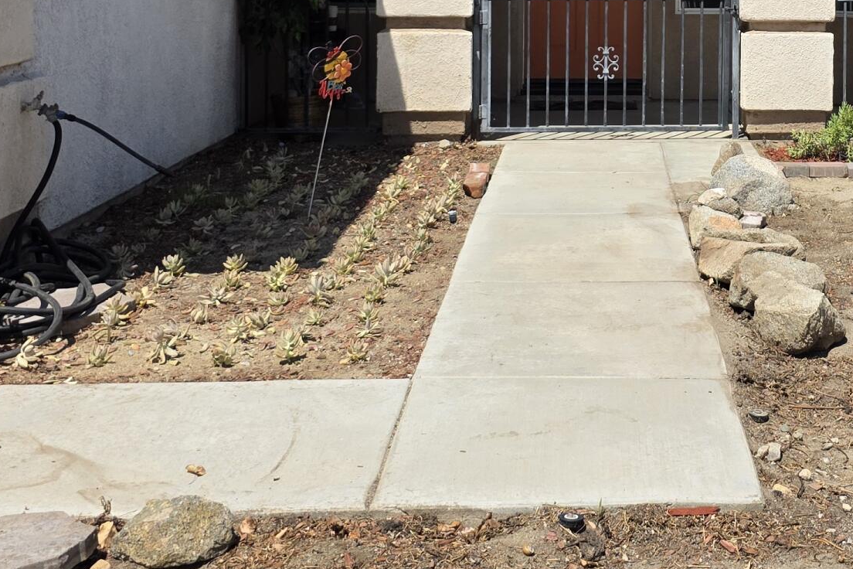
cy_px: -43
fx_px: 1540
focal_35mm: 65
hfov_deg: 30.0
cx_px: 718
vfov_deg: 20.1
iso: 80
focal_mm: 6.3
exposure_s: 1/7333
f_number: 1.7
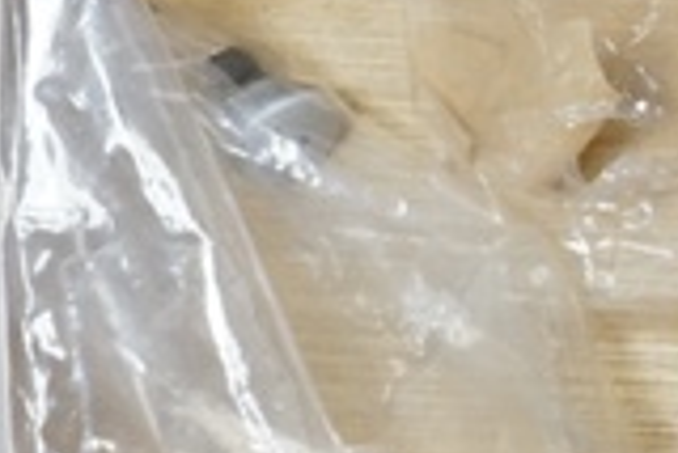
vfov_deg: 8.8
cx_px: 1424
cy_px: 72
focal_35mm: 155
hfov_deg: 11.6
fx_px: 2926
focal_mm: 23
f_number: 4
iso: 640
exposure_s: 1/60
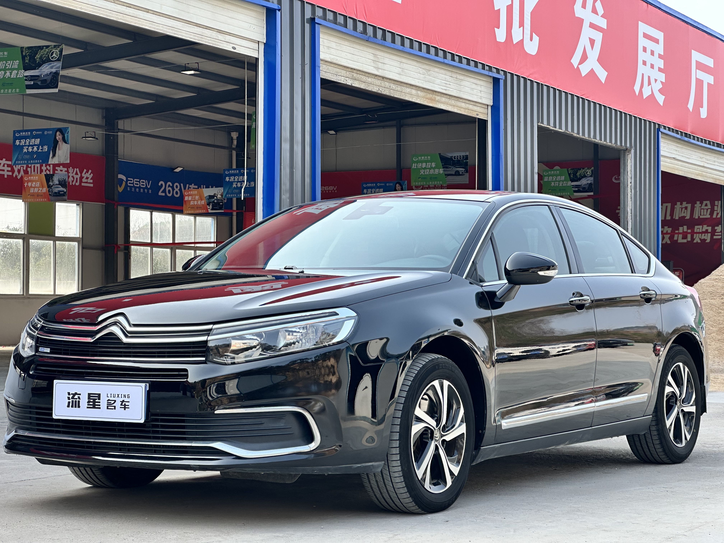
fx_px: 1610
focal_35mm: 77
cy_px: 272
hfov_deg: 25.3
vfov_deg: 19.1
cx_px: 362
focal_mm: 9
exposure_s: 1/199
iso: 32
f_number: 2.8
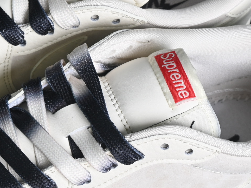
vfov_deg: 7.1
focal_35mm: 208
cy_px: 111
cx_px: 47
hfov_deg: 9.5
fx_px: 1508
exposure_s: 1/60
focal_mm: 50
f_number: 7.1
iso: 160
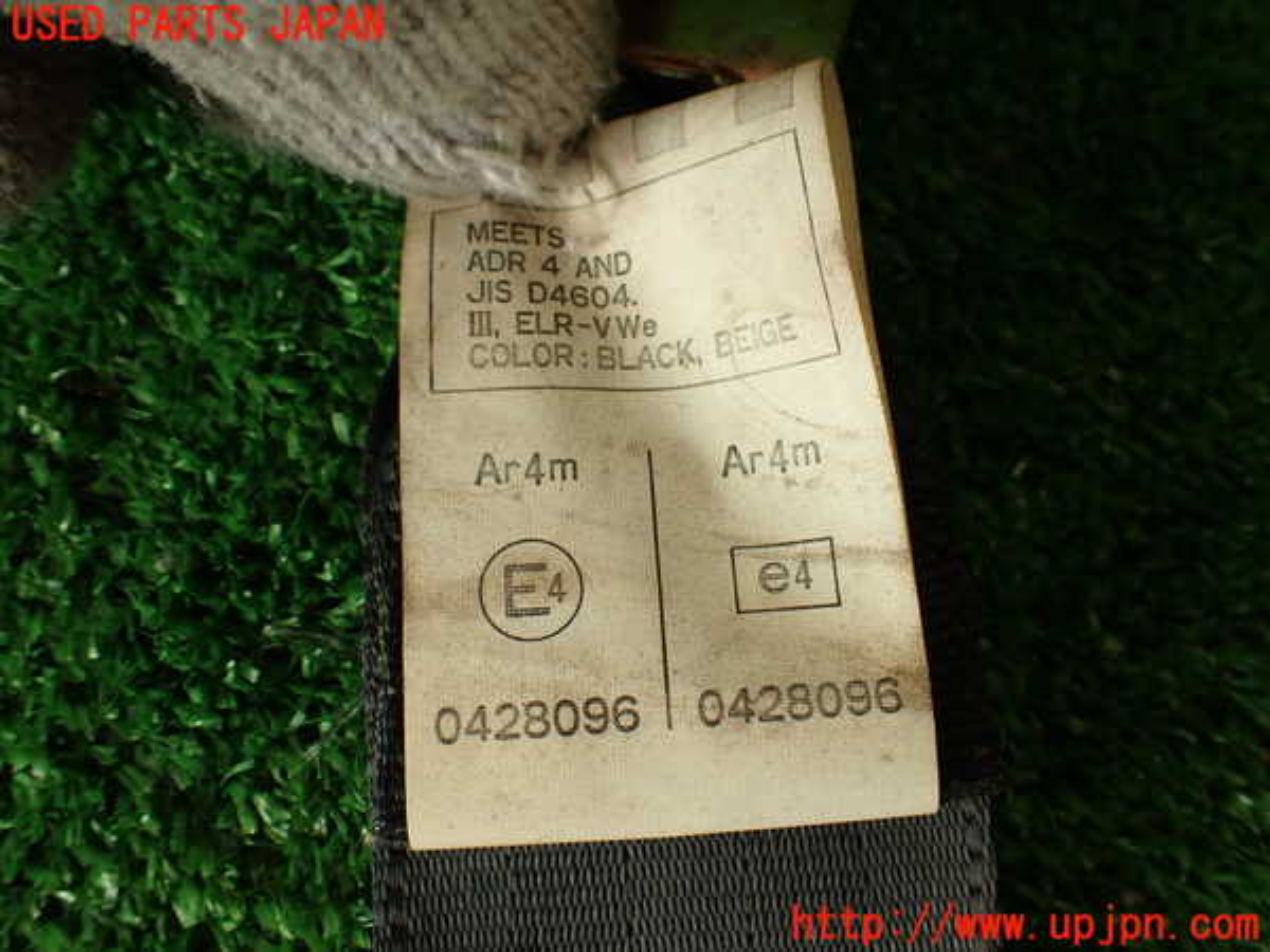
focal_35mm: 32
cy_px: 476
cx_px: 635
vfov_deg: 44.2
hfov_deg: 56.8
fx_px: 1174
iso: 100
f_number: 3.2
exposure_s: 1/100
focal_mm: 5.79
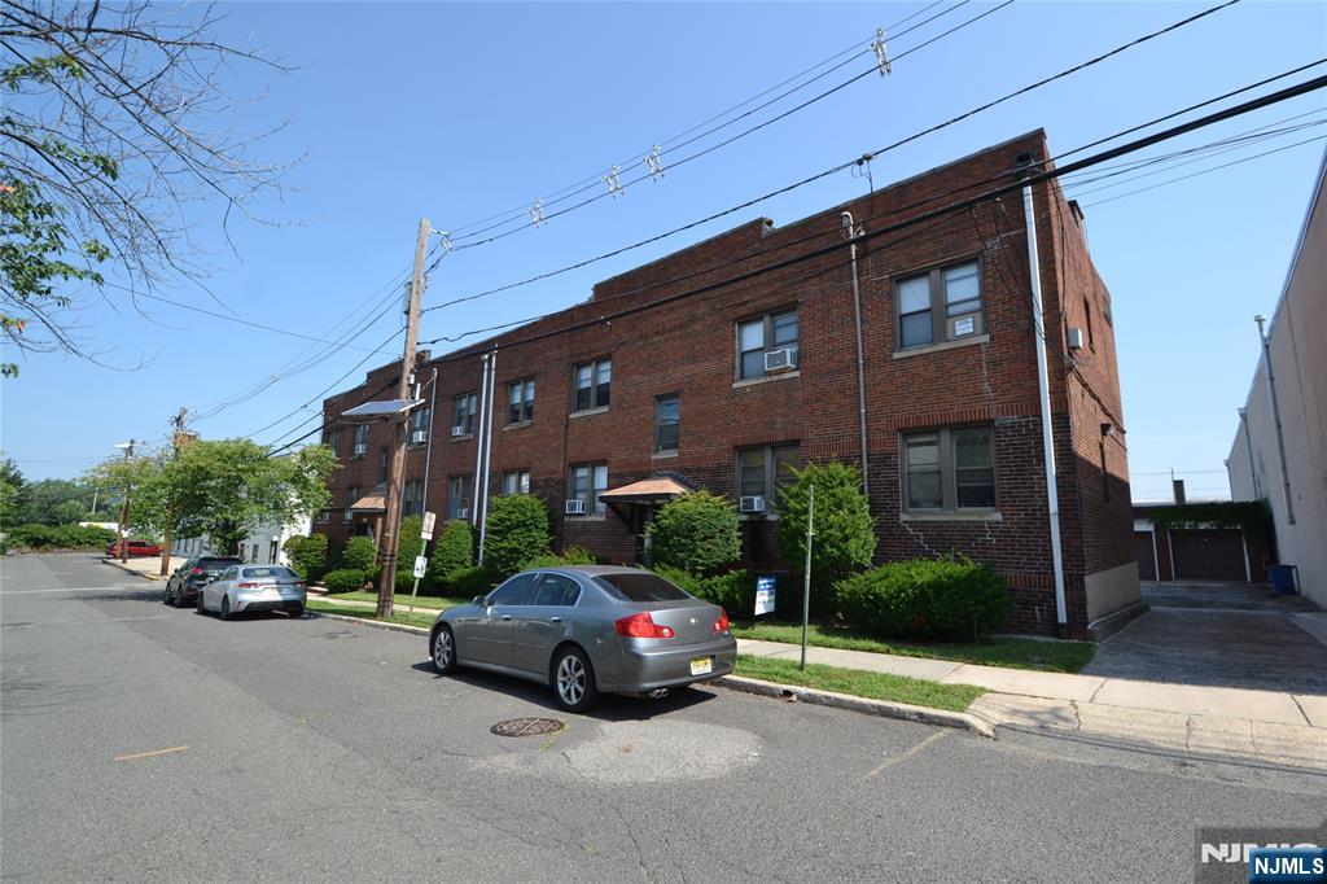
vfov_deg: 77.3
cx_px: 664
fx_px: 553
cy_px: 442
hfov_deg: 100.4
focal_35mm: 15
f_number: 6.3
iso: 100
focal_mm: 10
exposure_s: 1/160
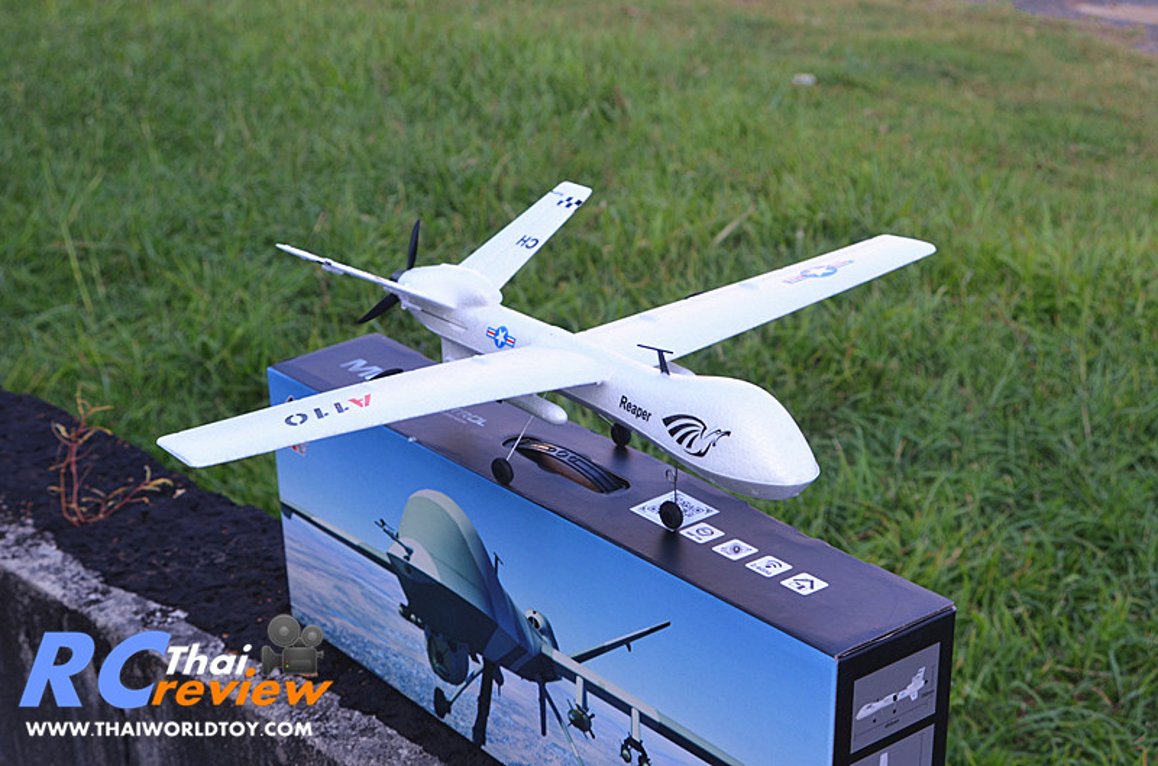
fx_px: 2021
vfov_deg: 21.5
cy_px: 383
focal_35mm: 63
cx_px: 579
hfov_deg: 32.0
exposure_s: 1/160
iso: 200
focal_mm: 42
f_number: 6.3
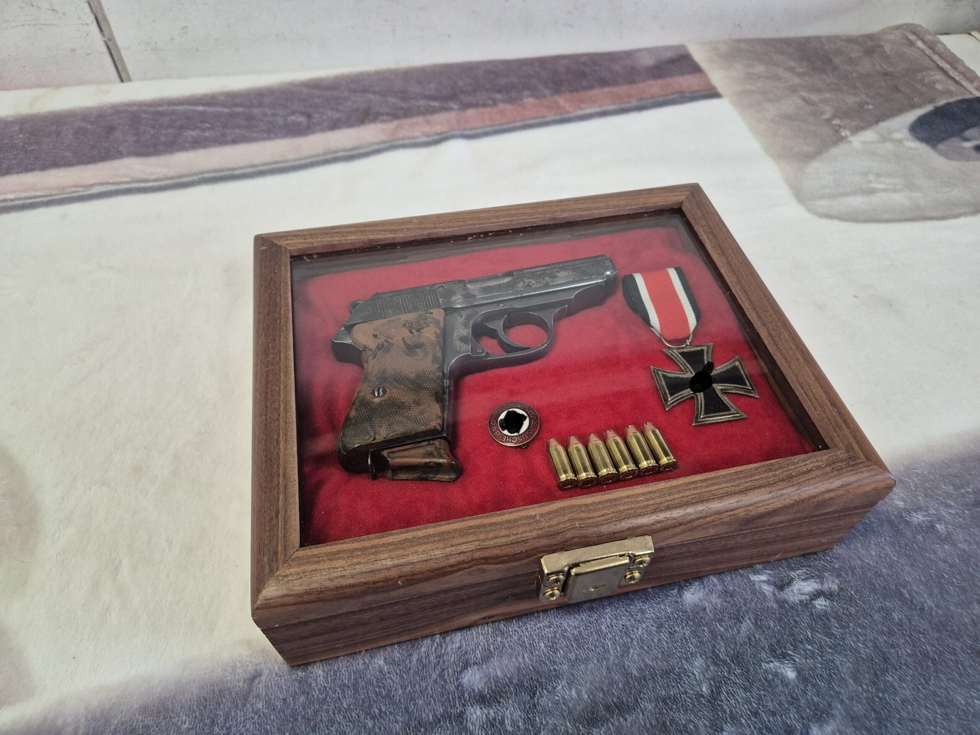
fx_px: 651
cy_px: 368
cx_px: 490
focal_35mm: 23
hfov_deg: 73.9
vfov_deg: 58.9
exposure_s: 1/100
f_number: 1.8
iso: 400
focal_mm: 5.4
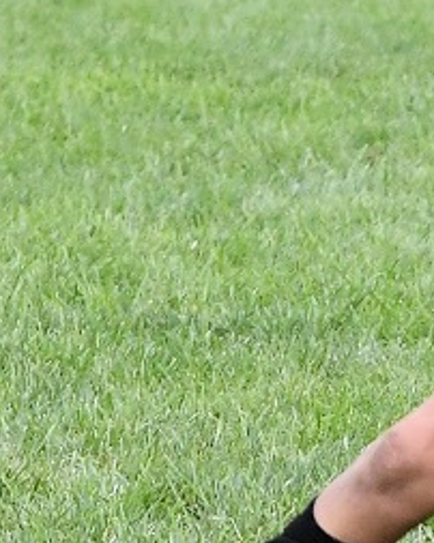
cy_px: 254
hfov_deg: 2.3
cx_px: 899
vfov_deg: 2.9
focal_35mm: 670
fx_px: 10767
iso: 2000
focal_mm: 125
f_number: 7.1
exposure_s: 1/1000
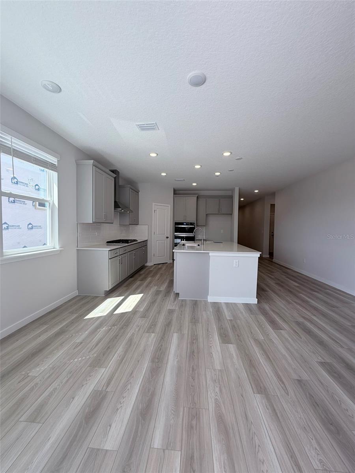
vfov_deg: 102.1
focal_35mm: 14
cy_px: 236
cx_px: 178
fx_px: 191
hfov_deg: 85.7
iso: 40
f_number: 2.2
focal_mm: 2.22
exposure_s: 1/173
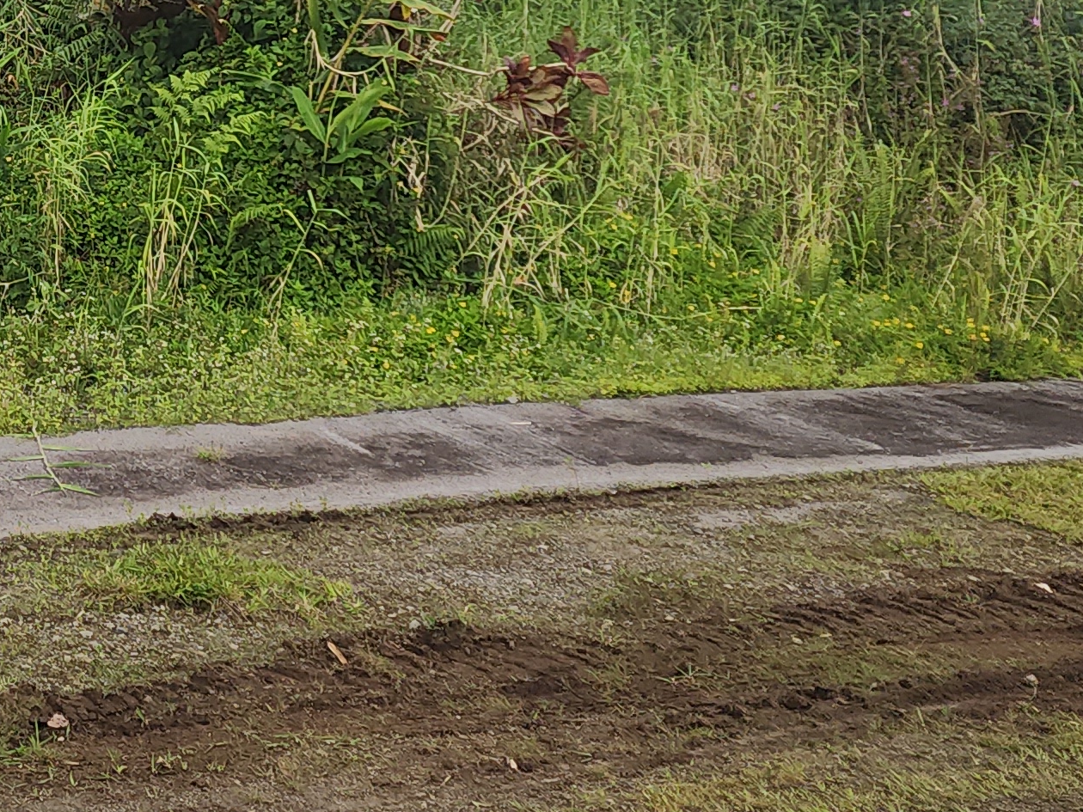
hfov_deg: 25.7
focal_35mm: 73
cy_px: -79
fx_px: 2284
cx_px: 86
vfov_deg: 19.3
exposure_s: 1/699
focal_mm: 6.4
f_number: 1.8
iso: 12
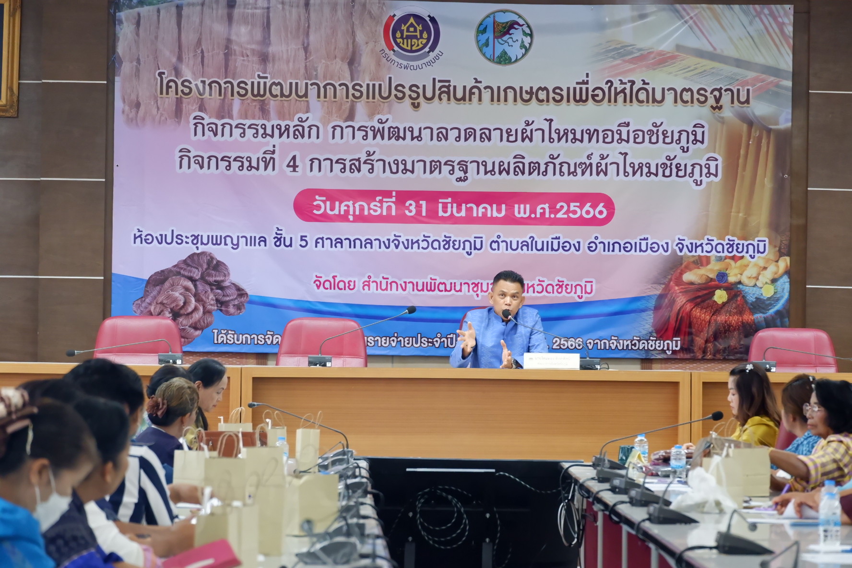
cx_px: 426
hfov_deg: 16.3
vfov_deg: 10.9
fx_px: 2982
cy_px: 284
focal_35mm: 126
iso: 3200
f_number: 5.2
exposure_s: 1/70
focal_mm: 84.8
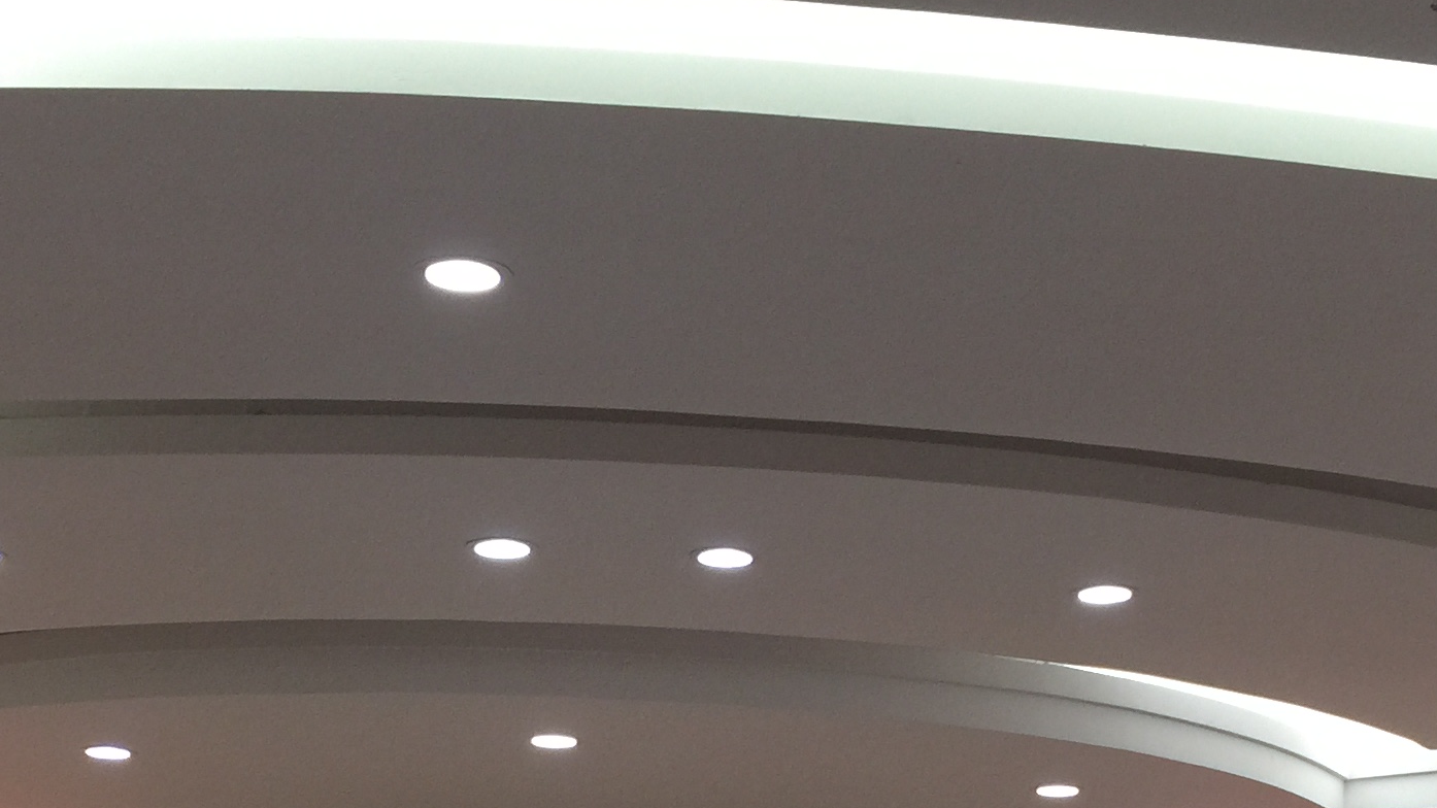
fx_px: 2820
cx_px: 775
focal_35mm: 74
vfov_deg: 15.5
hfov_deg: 28.6
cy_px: 1054
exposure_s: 1/30
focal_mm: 4.15
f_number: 2.2
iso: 40
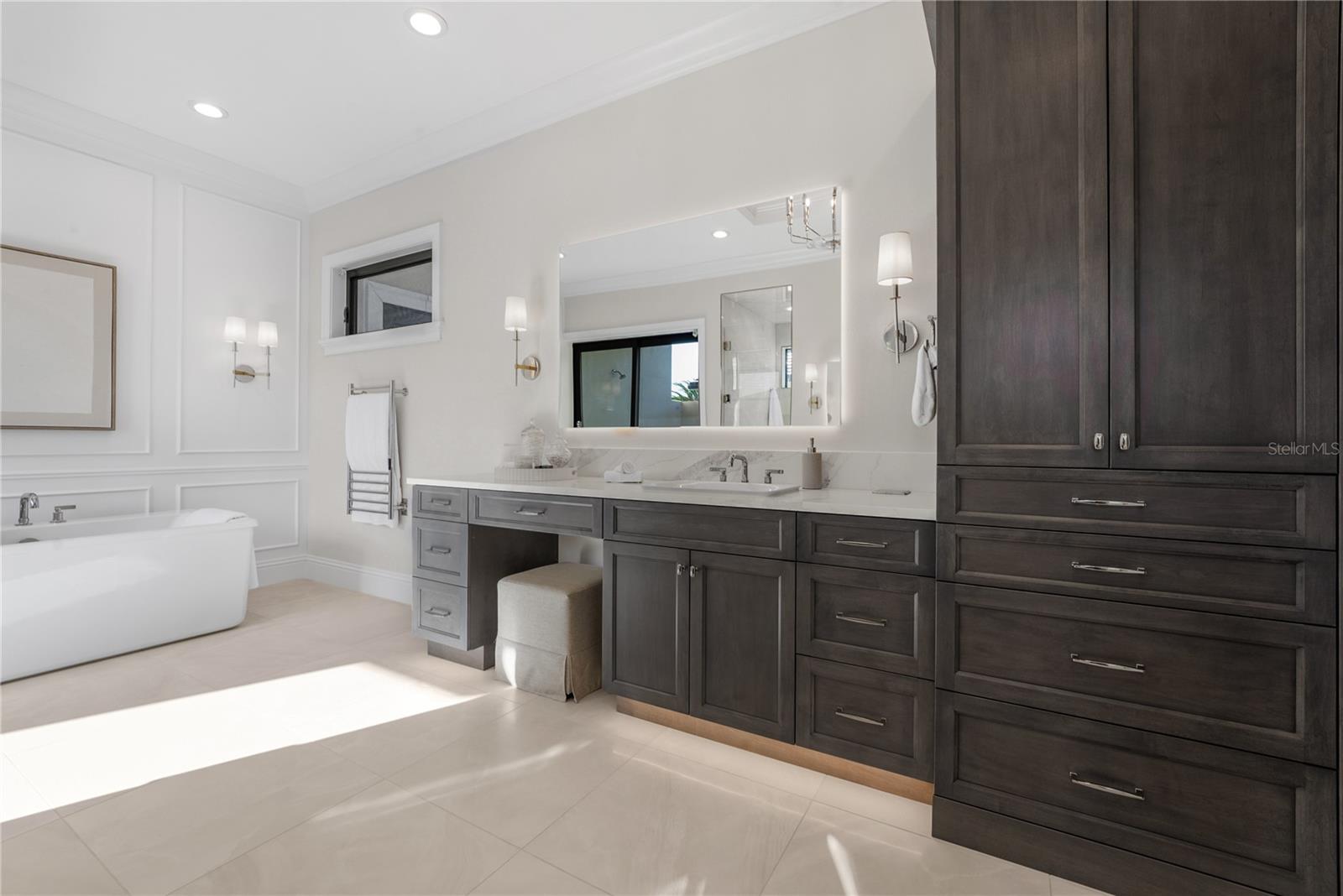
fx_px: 522
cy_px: 448
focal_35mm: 14
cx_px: 672
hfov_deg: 104.2
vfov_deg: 81.3
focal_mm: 14
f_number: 13
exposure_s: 1/8
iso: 100
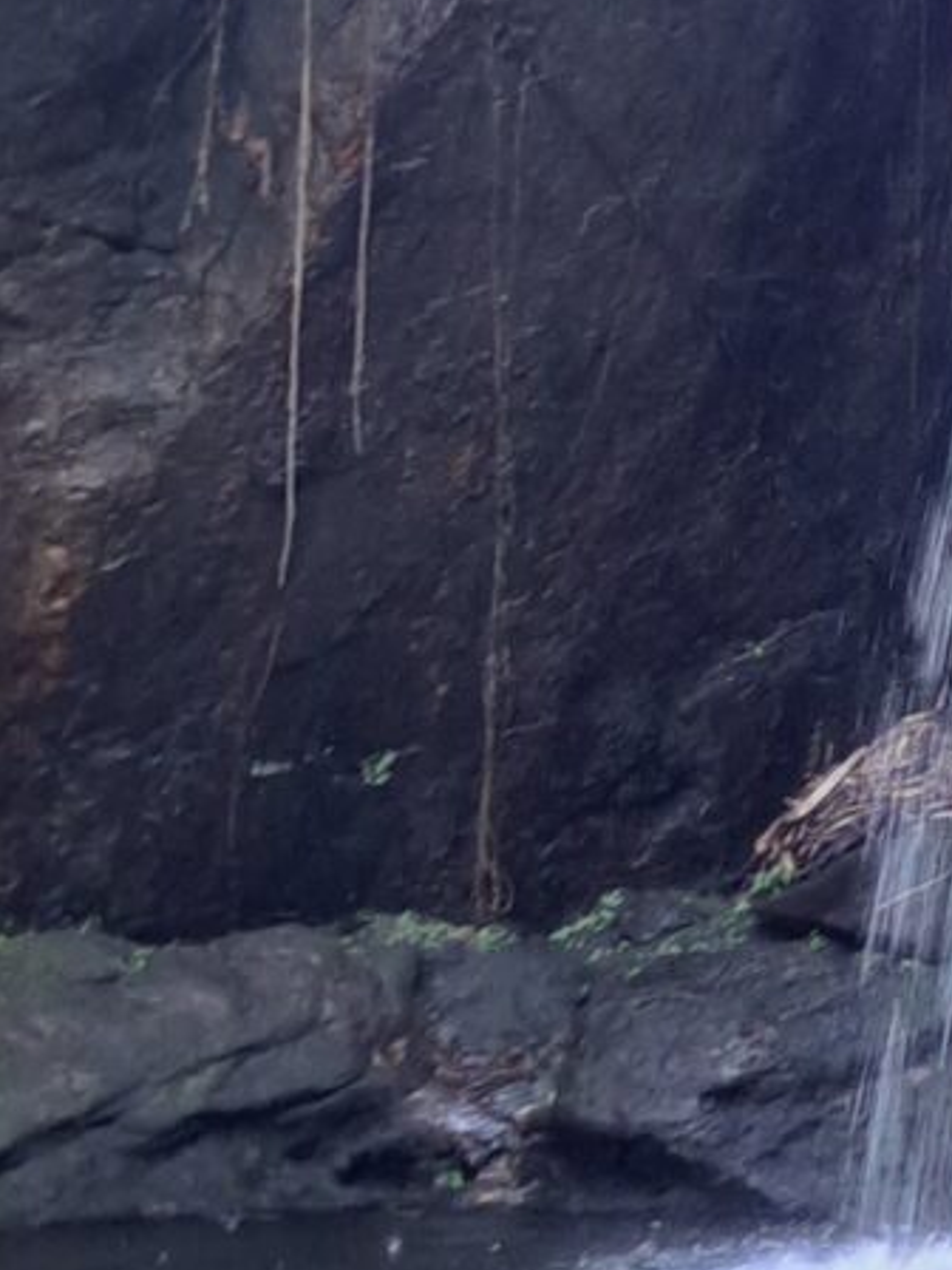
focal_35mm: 137
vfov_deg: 14.4
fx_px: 5024
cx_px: 1264
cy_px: 363
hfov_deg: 10.6
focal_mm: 5.23
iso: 50
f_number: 1.8
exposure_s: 1/50
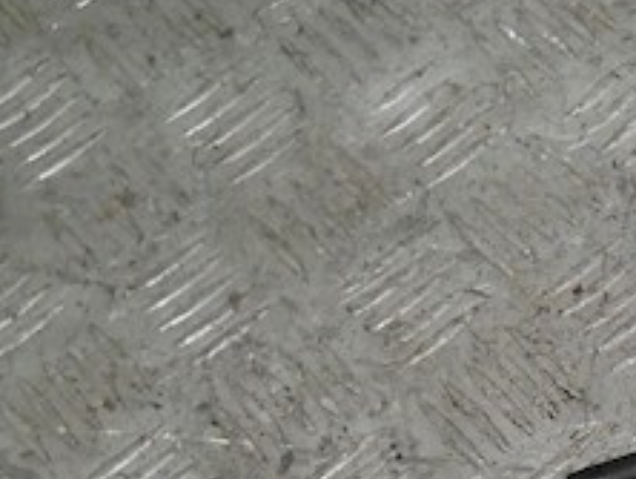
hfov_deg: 15.6
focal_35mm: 118
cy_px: 539
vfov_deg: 12.3
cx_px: 888
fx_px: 2170
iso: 80
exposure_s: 1/30
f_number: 3.1
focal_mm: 6.72
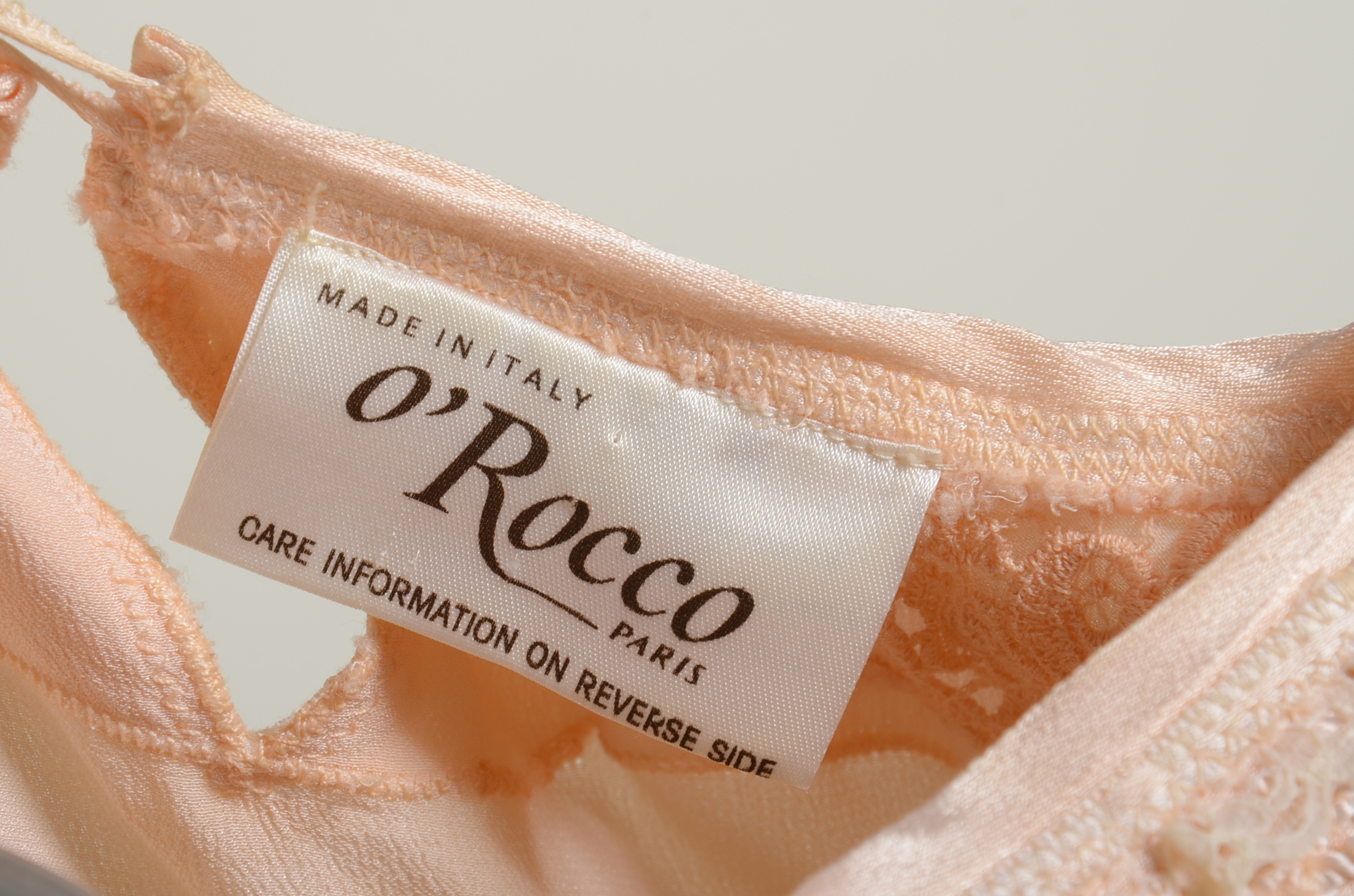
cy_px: 401
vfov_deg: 8.9
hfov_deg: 13.4
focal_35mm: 154
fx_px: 5780
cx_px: 619
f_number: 13
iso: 160
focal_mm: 92
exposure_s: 1/160
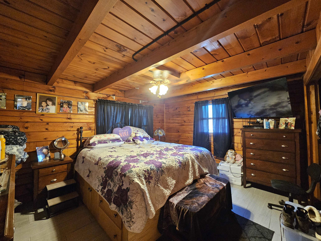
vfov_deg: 89.9
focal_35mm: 13
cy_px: 120
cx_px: 160
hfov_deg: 106.2
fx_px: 121
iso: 640
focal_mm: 2.2
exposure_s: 1/30
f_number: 2.2
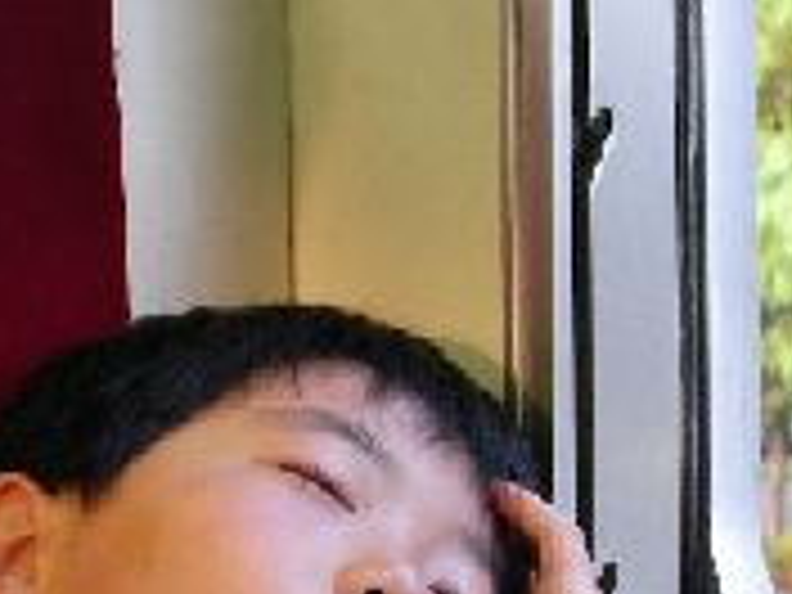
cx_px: 382
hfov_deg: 12.6
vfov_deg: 9.4
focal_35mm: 157
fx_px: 3592
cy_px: 585
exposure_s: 1/18.5
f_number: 3.7
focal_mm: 12.1
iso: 100
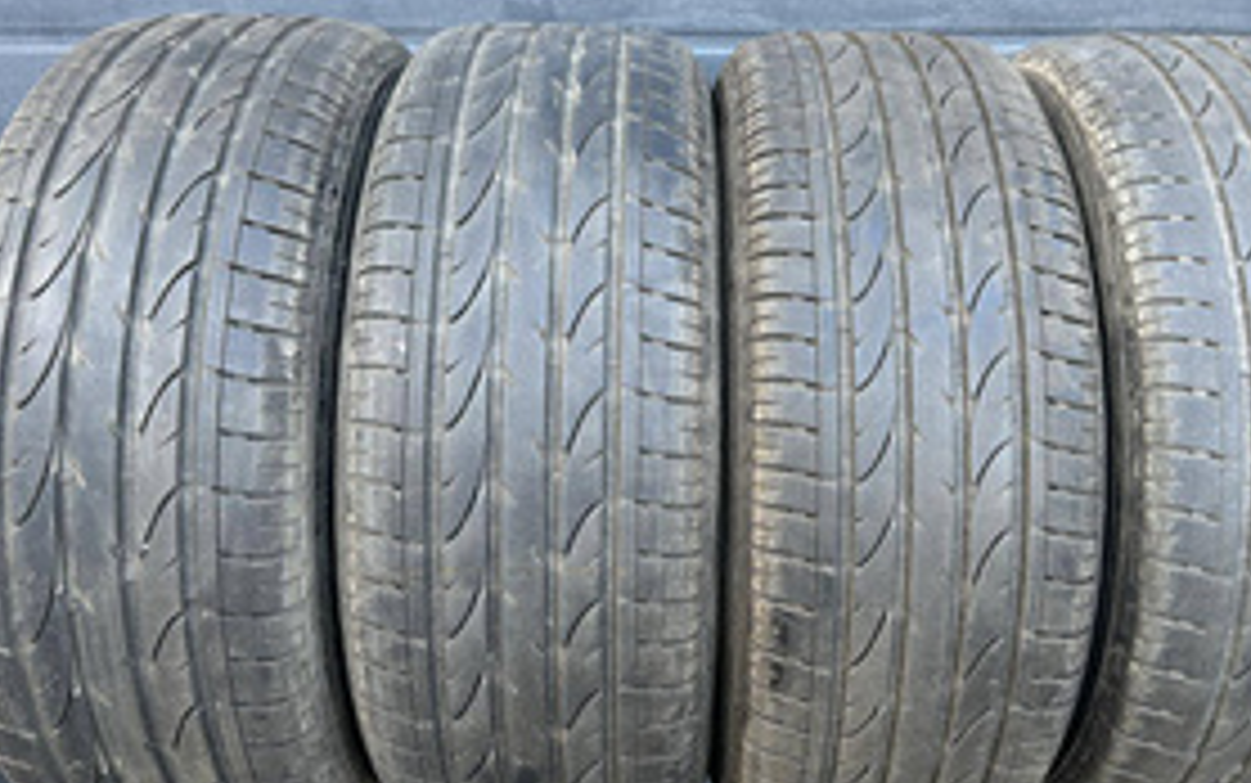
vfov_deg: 39.4
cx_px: 706
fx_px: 1091
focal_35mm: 32
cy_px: 331
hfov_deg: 59.4
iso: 80
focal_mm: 6.86
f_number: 1.78
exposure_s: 1/121
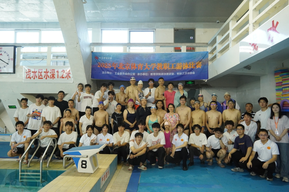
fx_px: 217
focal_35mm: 27
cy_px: 96
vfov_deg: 47.9
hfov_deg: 67.4
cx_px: 144
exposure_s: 1/100
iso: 1600
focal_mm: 18
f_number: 4.5
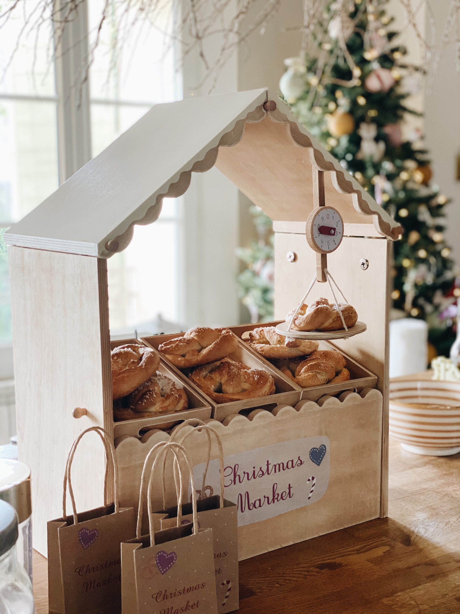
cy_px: 307
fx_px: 921
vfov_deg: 36.8
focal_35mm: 52
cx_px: 230
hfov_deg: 28.0
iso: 200
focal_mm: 6
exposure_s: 1/122
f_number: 2
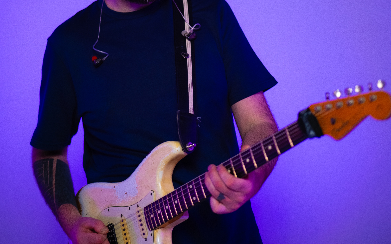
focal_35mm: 77
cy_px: 34
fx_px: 821
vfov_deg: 16.8
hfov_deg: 26.8
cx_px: 194
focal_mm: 50
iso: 800
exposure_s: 1/250
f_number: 1.8
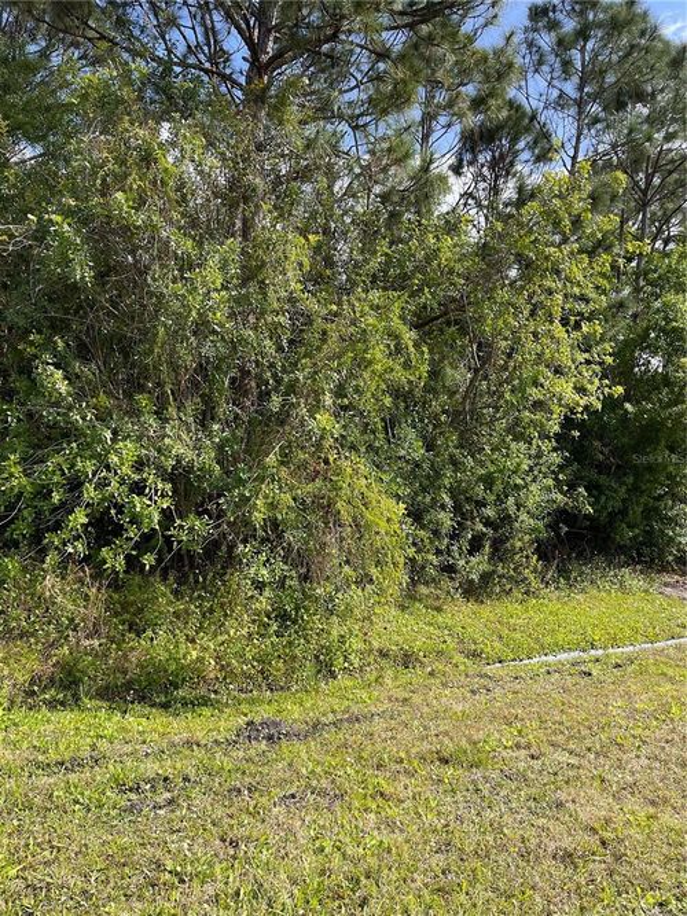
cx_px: 344
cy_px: 458
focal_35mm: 26
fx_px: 688
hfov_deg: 53.0
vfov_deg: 67.3
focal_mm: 5.1
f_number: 1.6
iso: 50
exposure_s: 1/1339
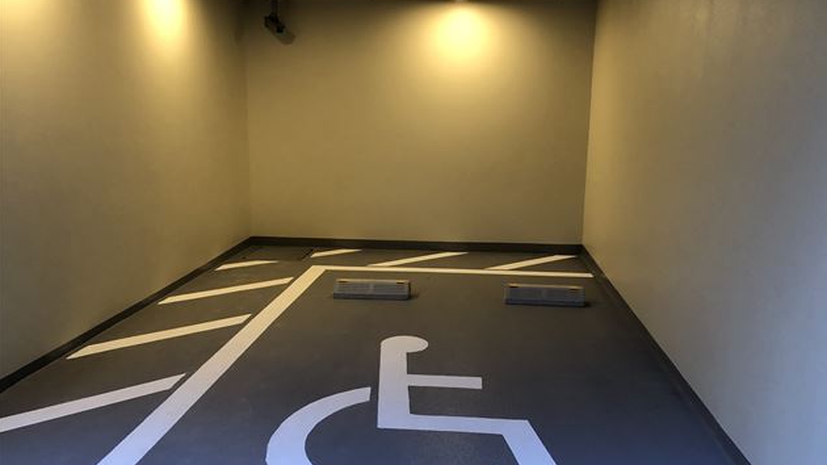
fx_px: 680
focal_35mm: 31
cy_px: 246
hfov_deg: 62.6
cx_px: 417
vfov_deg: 37.7
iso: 100
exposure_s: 1/17
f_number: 1.8
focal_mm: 3.99
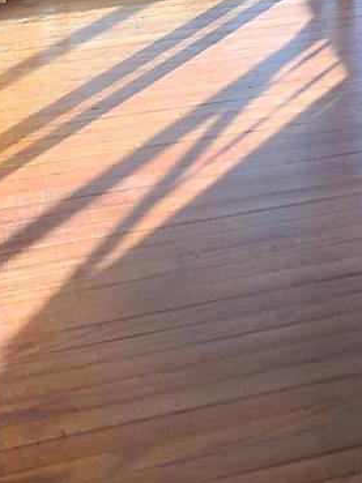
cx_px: 531
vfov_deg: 16.4
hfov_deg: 13.0
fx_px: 1508
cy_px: -264
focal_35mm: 108
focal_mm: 5.4
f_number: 1.8
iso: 64
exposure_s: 1/120
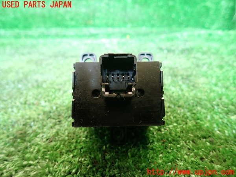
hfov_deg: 69.4
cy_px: 88
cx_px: 118
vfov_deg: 54.9
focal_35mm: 25
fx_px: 170
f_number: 2
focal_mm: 4.5
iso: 200
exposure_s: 1/50
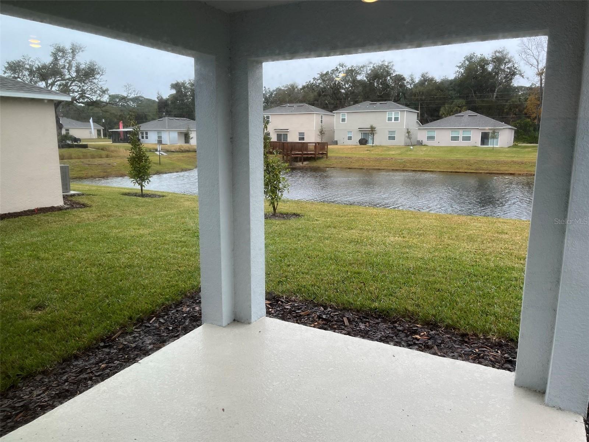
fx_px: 442
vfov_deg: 53.1
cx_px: 294
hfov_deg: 67.3
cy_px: 221
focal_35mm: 26
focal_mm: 5.1
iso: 40
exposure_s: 1/247
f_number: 1.6
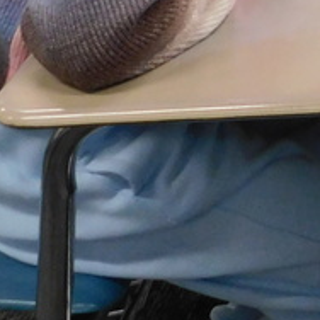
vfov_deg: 11.6
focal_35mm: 141
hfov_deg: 11.5
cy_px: -218
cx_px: 572
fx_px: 1475
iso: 400
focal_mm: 5.3
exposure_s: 1/25
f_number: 3.2
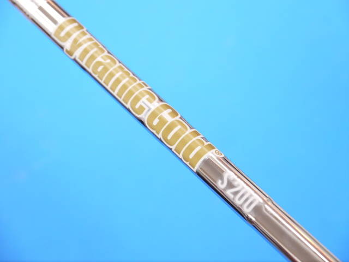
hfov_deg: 23.3
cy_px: 131
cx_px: 174
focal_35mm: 84
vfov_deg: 17.6
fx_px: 847
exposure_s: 1/80
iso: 800
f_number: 5.6
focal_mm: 42
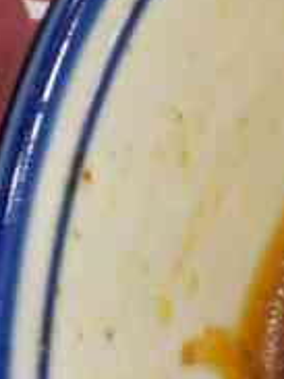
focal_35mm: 138
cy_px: -142
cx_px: -220
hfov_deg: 10.2
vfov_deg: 13.7
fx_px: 1511
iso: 500
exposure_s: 1/25
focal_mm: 3.95
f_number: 2.2
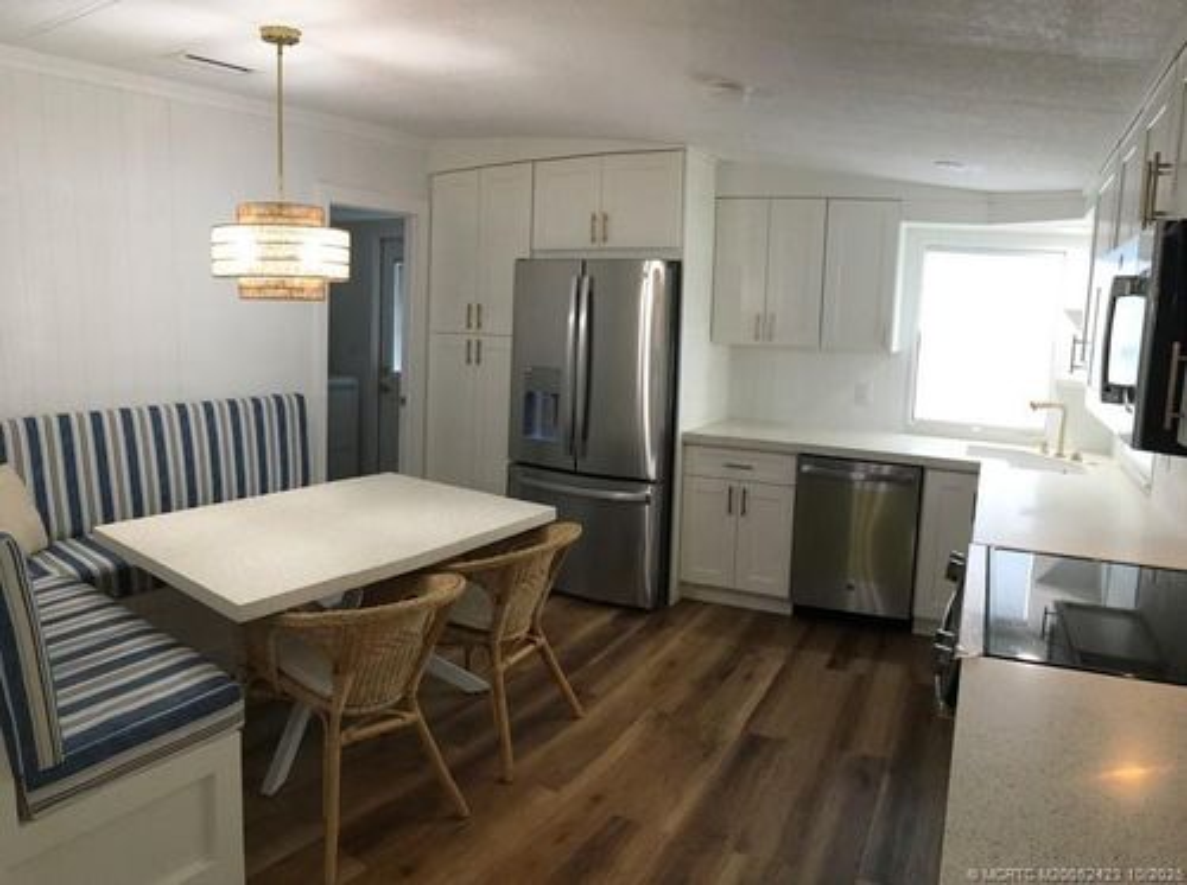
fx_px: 993
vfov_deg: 48.1
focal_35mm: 29
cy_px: 442
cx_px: 594
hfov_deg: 61.8
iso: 250
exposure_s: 1/120
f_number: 2.2
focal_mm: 4.15
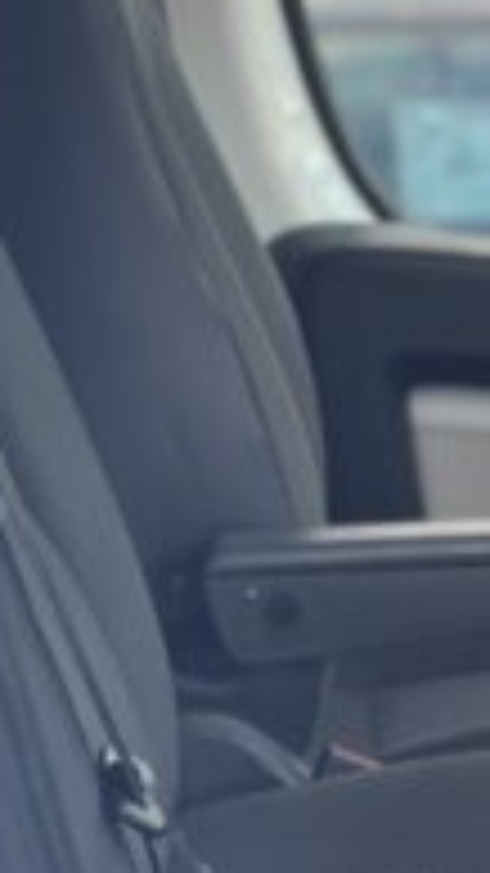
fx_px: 2705
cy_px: 810
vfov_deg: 18.0
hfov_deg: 9.6
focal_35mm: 117
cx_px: 1029
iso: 80
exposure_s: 1/121
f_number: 1.6
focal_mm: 5.1
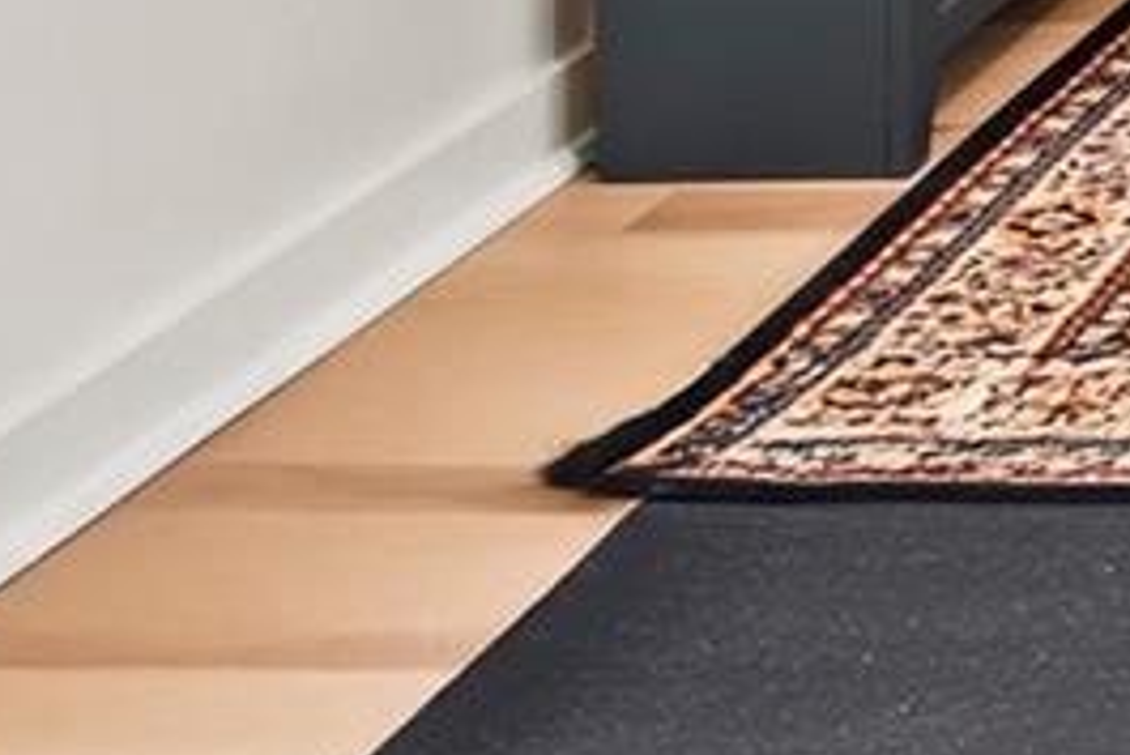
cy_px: -1224
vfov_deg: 10.4
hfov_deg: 14.3
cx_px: 2533
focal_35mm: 108
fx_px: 3392
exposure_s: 1.3
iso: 400
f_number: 9
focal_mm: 14
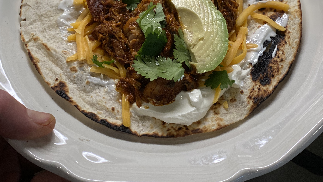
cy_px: -23
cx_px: 161
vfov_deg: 15.4
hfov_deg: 27.9
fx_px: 651
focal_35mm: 76
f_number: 2
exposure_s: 1/120
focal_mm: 6
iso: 80
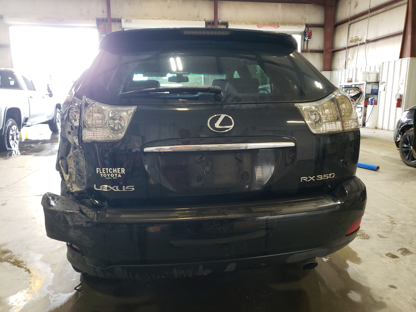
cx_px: 208
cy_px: 156
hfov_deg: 67.3
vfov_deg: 53.1
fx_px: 312
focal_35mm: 26
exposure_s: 1/60.2
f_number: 1.5
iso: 130
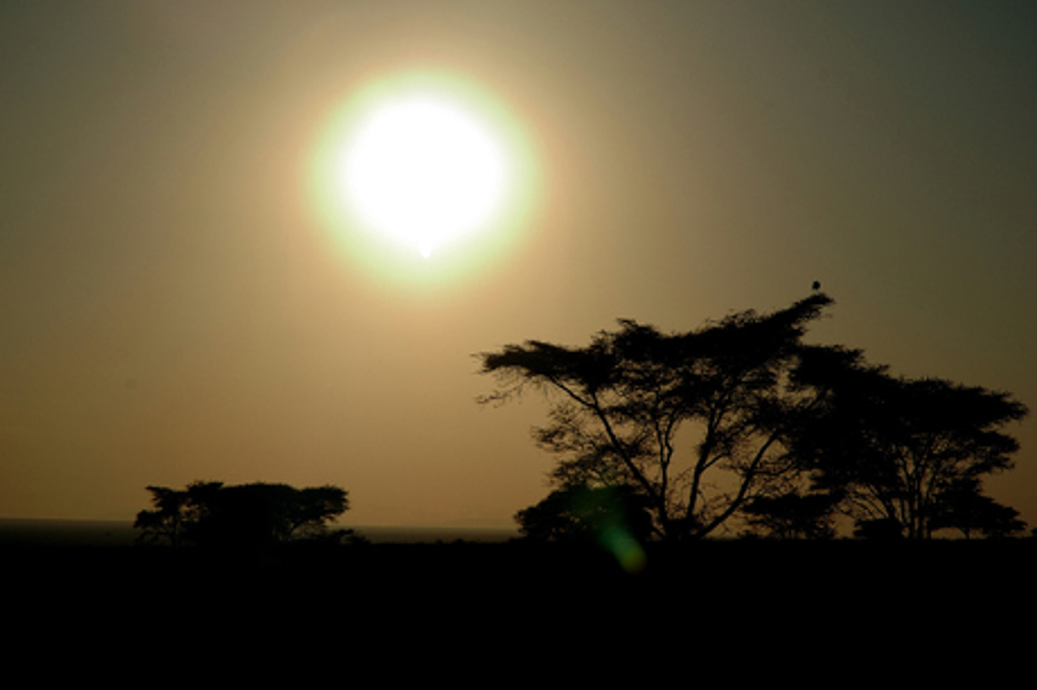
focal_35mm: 105
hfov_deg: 19.5
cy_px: 345
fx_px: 3022
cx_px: 518
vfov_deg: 13.0
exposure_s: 1/1600
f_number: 8
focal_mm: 70
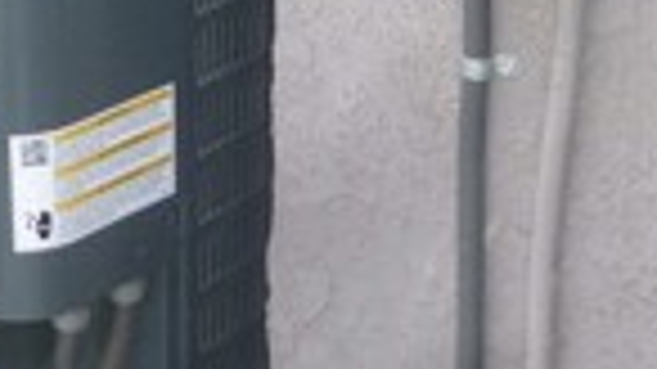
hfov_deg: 18.0
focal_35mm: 119
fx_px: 2072
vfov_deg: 10.2
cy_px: 225
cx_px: 292
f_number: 3.1
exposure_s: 1/200
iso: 100
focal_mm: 4.5
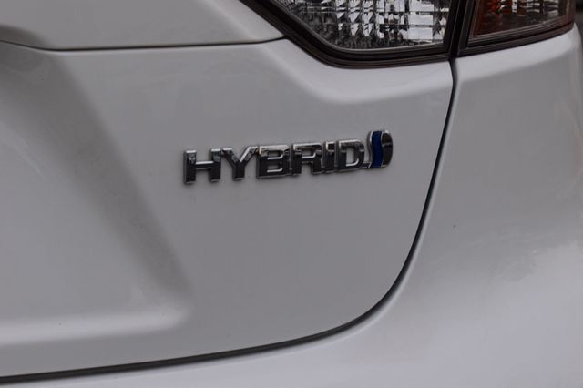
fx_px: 1335
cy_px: 194
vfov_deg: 16.5
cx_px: 292
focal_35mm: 82
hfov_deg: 24.6
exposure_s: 1/125
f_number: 9
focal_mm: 55
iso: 400
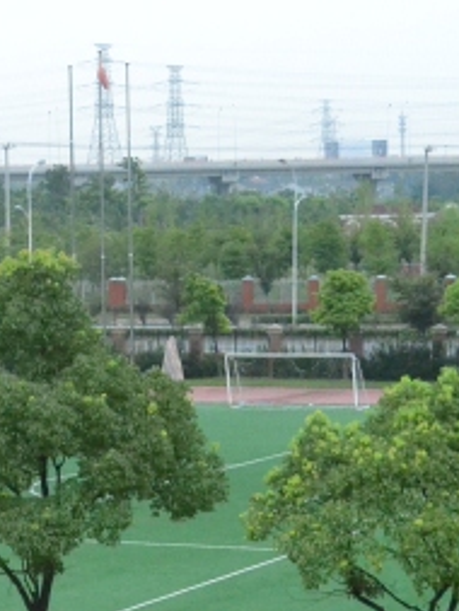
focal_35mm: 140
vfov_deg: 14.0
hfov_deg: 10.4
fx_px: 2473
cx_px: -109
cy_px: 554
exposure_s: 1/2000
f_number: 5.6
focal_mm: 24
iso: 3200
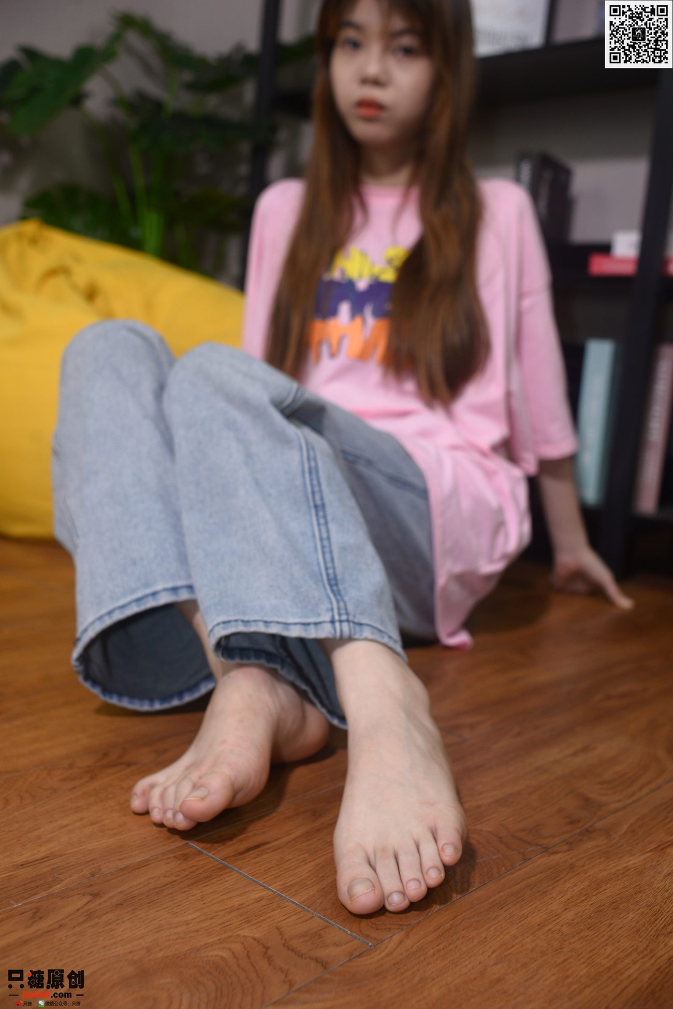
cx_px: 336
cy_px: 504
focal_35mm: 35
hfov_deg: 37.9
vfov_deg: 54.4
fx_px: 980
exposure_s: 1/100
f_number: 5
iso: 500
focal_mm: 35
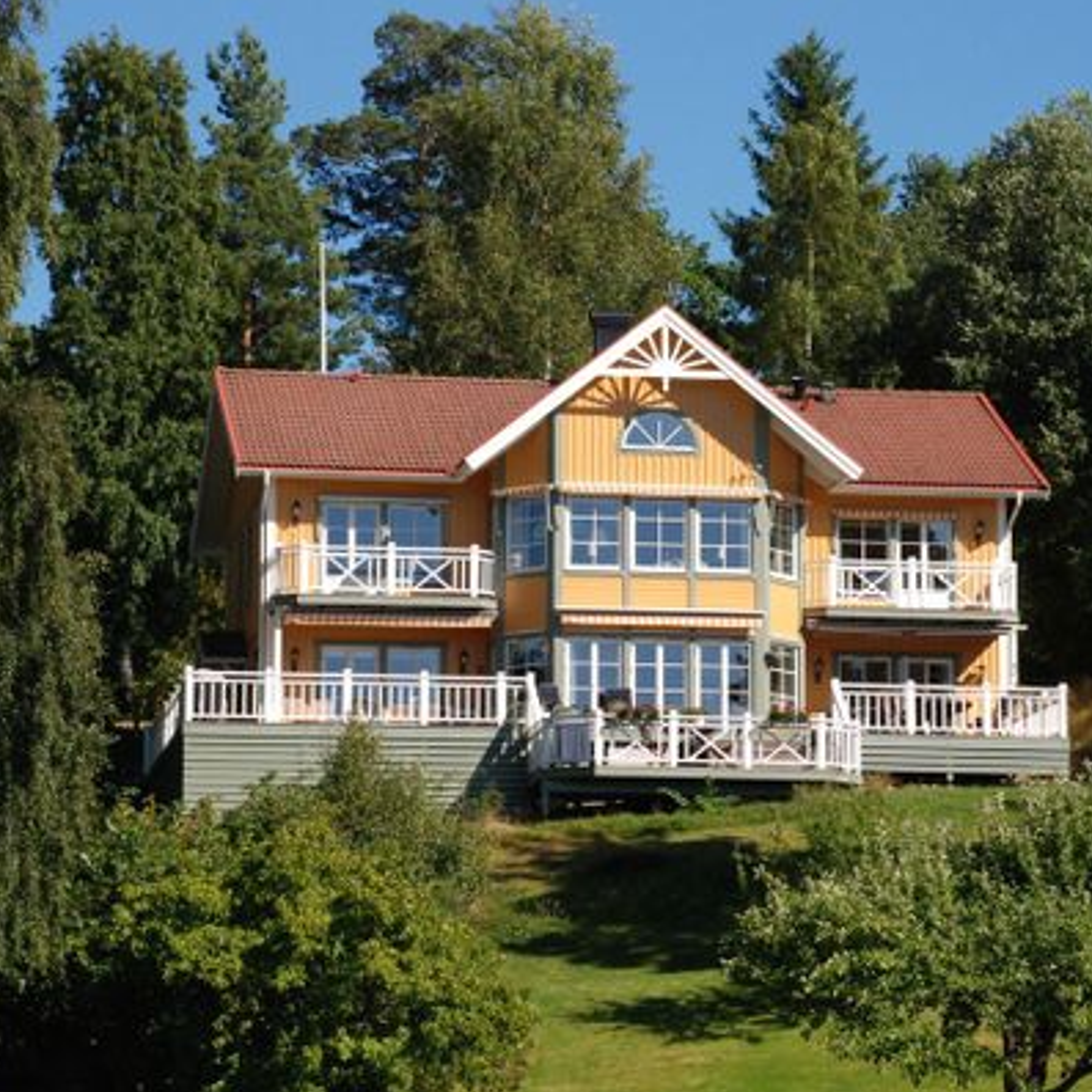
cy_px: 545
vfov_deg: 12.9
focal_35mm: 135
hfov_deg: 12.9
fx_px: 4818
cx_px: 671
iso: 500
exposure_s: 1/1000
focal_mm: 70
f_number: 8
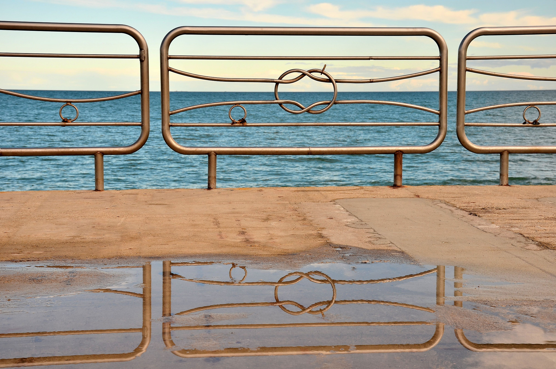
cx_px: 278
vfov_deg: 20.1
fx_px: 1040
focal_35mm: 68
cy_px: 184
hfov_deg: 29.9
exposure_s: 1/250
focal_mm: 45
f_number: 9
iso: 100
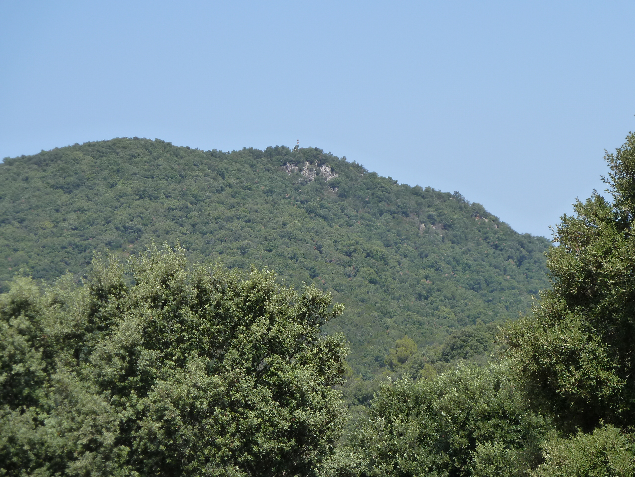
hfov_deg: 13.4
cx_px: 318
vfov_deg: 10.1
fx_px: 2697
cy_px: 238
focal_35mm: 147
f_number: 4.5
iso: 125
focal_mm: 24.1
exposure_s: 1/400
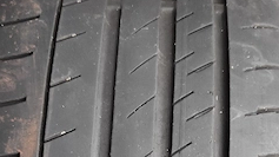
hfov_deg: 44.6
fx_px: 340
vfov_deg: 24.8
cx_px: 127
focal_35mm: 46
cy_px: 153
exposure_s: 1/20
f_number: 1.89
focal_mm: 5.43
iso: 1477
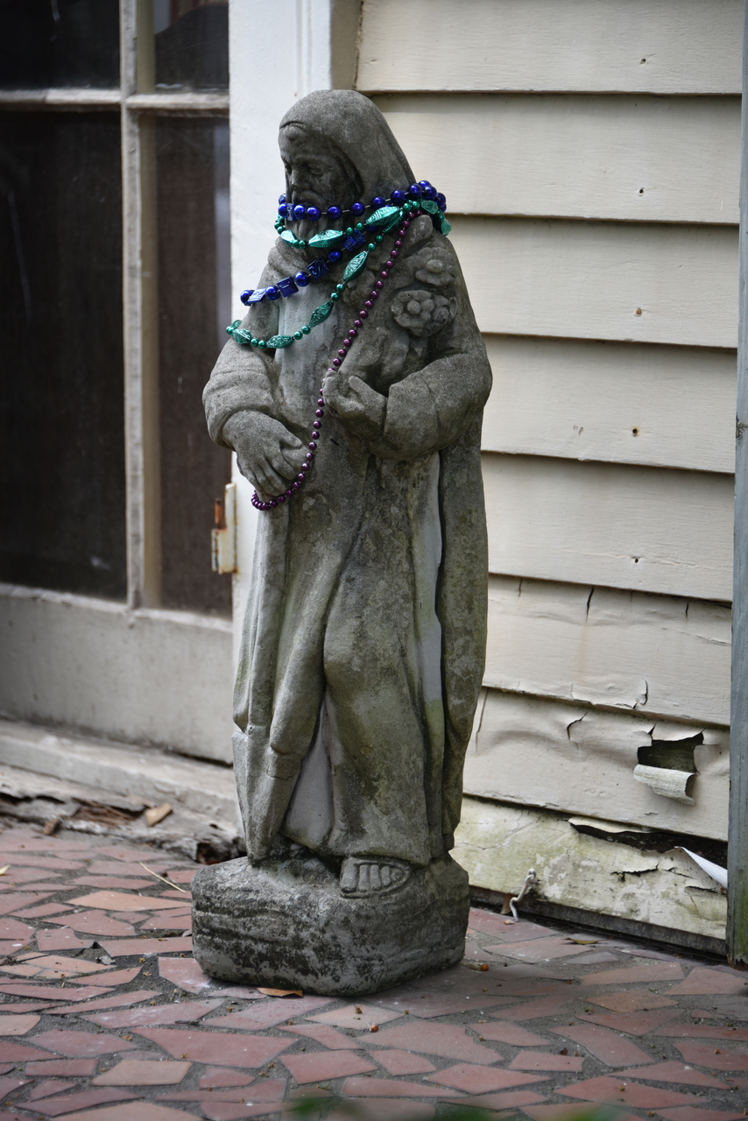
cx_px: 374
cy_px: 560
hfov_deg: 9.5
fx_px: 4516
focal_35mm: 145
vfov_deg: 14.2
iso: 360
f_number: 5.6
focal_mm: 145
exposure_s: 1/320
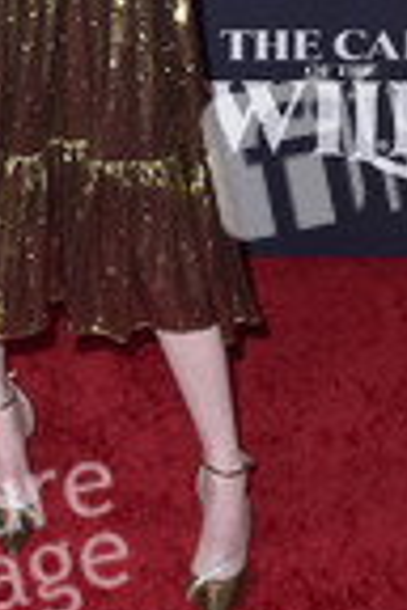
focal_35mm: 89
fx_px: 1509
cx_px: 36
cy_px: -72
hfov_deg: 15.2
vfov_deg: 21.6
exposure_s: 1/250
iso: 320
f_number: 7.1
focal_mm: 32
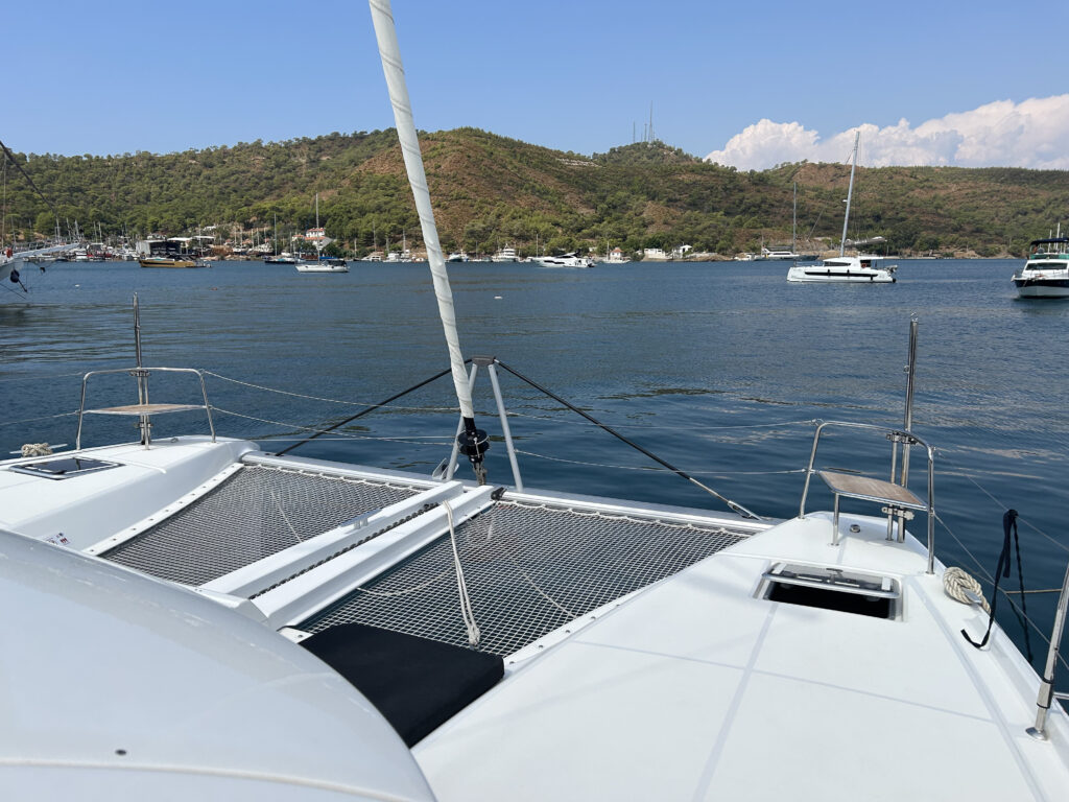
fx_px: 803
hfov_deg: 67.3
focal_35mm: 26
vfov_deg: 53.1
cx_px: 534
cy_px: 401
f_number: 1.5
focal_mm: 5.7
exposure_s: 1/6993
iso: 50
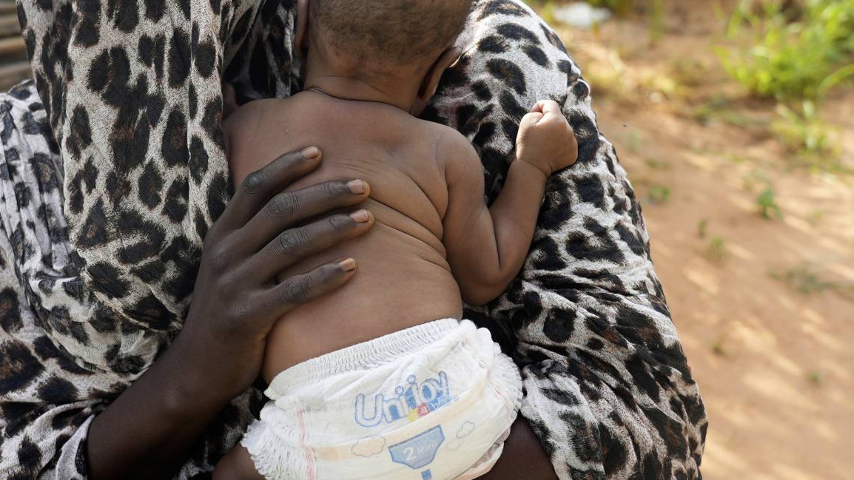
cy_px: 128
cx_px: 317
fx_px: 1562
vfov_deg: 17.4
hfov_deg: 30.4
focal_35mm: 69
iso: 80
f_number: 4.5
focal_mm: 38
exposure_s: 1/200
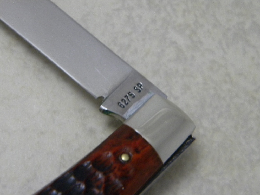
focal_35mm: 183
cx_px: 130
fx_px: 1375
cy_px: 98
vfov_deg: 8.1
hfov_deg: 10.8
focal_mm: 33.1
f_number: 5.2
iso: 400
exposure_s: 1/22.3
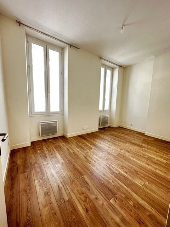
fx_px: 92
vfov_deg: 102.1
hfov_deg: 85.7
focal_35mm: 14
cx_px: 85
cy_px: 114
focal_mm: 2.22
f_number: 2.2
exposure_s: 1/60
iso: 400
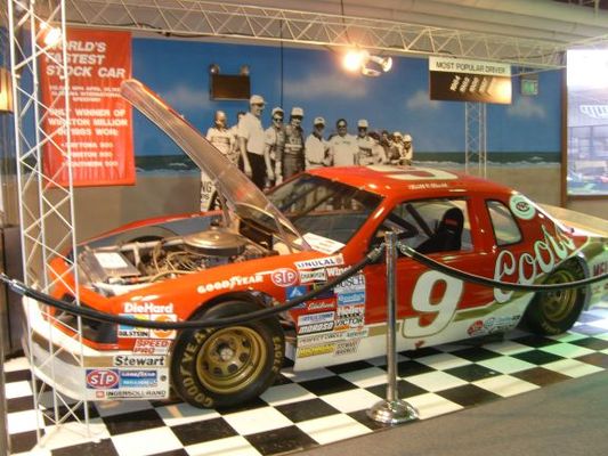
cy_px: 228
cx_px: 304
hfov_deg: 52.6
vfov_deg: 40.7
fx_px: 615
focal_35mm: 35
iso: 80
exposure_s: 1/8
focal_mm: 5.8
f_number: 2.8
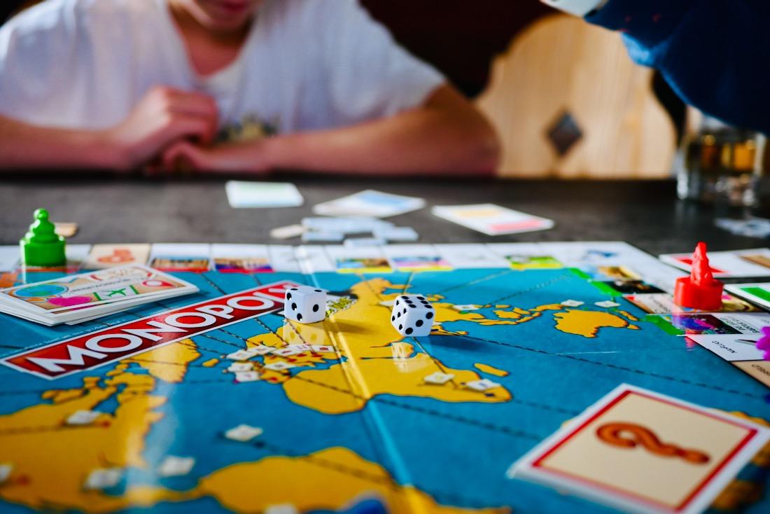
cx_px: 385
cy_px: 257
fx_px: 899
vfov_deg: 31.9
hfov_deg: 46.4
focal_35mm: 42
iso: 400
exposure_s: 1/200
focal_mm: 28
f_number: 2.8
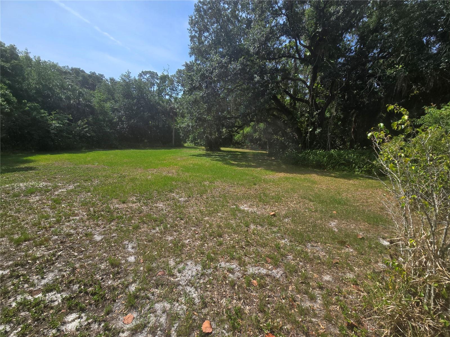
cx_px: 225
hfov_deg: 106.2
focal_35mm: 13
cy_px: 168
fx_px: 169
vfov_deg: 89.9
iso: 50
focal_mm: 2.2
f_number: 2.2
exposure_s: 1/1709
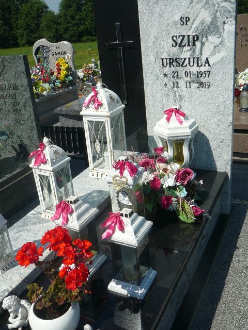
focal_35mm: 35
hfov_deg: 40.7
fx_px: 334
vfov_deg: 52.6
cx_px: 124
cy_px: 165
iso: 80
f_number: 5
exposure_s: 1/640
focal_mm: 5.2
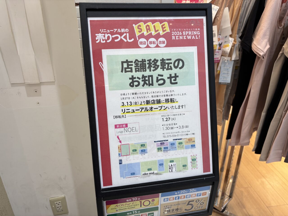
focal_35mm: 26
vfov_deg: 53.1
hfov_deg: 67.3
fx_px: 216
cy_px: 108
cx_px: 144
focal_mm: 5.96
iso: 64
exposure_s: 1/120
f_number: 1.6
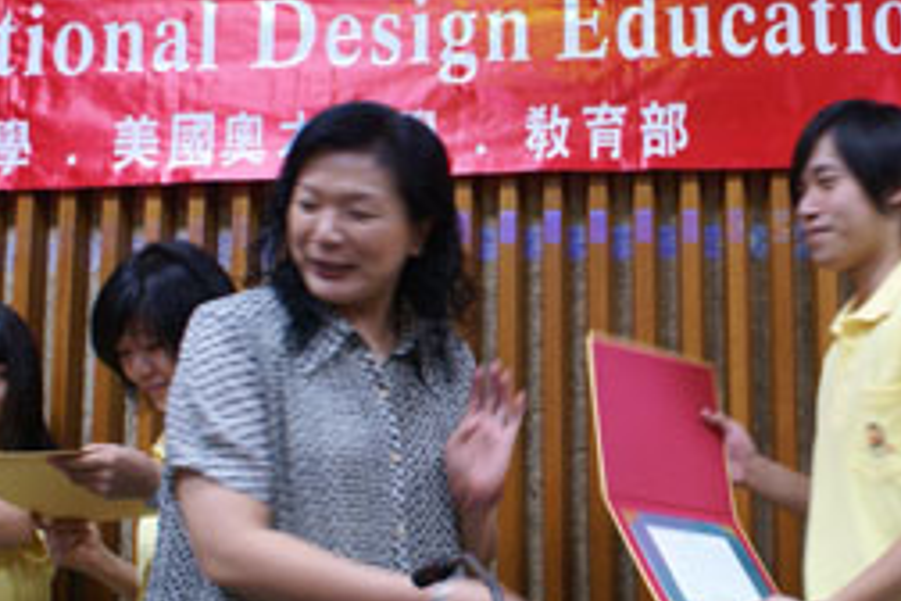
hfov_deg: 32.7
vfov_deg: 23.0
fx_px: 1477
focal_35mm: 59
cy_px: 352
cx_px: 765
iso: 400
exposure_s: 1/30
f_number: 4
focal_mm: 22
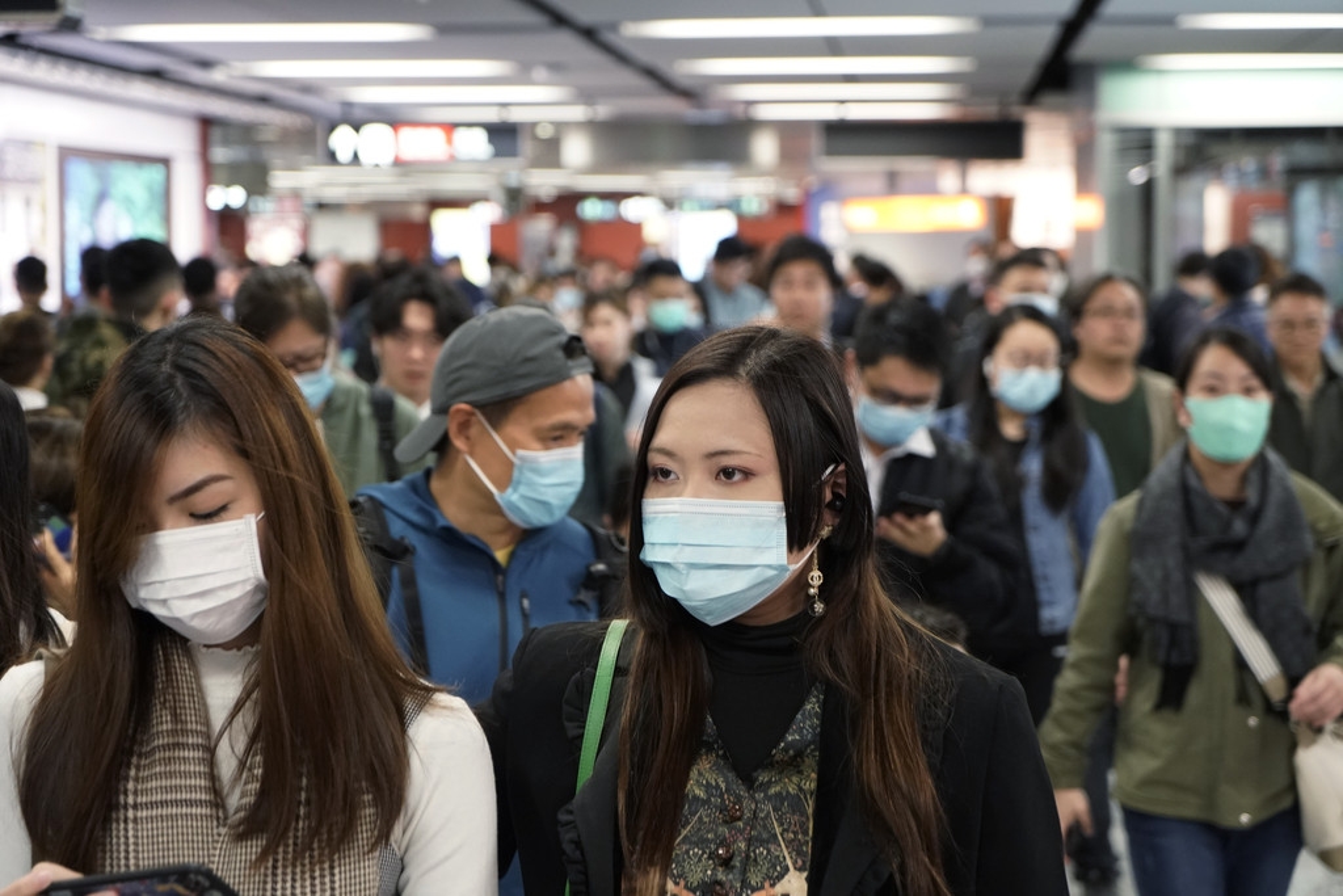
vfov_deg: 19.5
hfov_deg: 28.8
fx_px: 2612
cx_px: 672
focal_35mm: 70
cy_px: 448
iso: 4000
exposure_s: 1/125
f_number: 4
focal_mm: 70
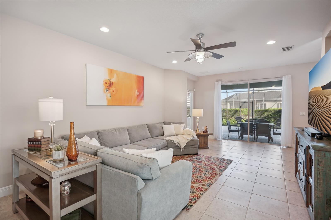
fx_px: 147
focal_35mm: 16
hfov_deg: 96.7
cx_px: 166
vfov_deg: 73.7
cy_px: 110
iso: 400
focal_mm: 16
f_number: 4
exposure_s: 1/60
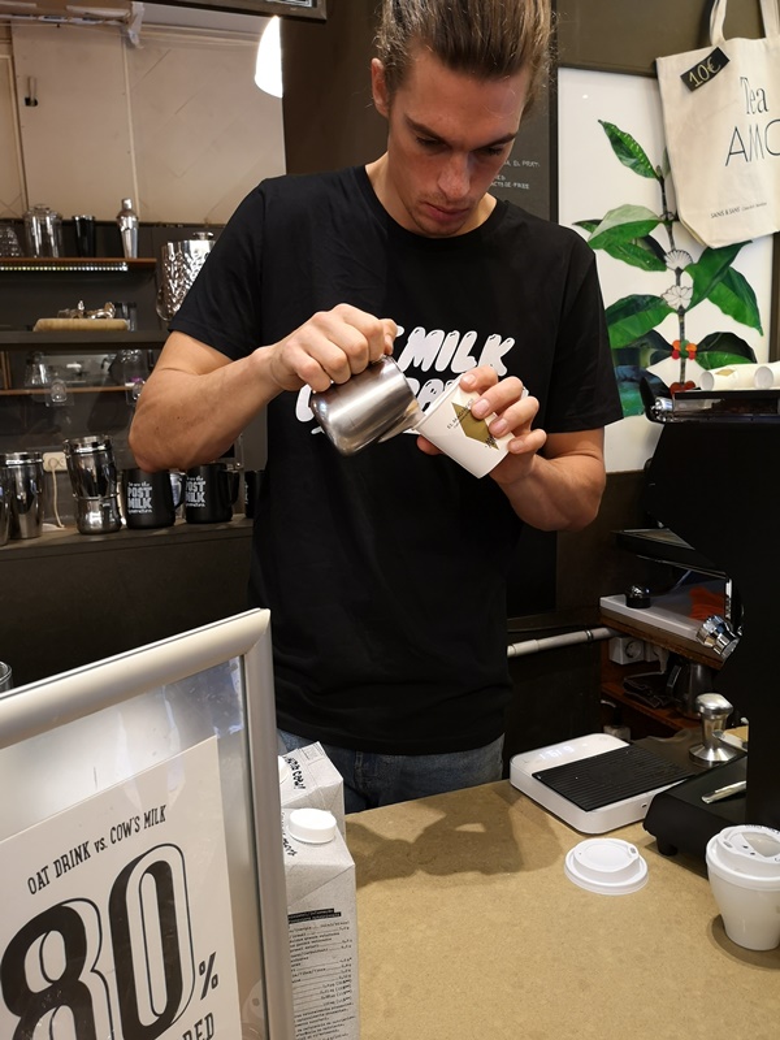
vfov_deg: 65.3
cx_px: 390
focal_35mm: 27
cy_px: 520
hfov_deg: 51.4
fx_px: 811
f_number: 1.8
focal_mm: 3.95
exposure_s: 1/33.3
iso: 200
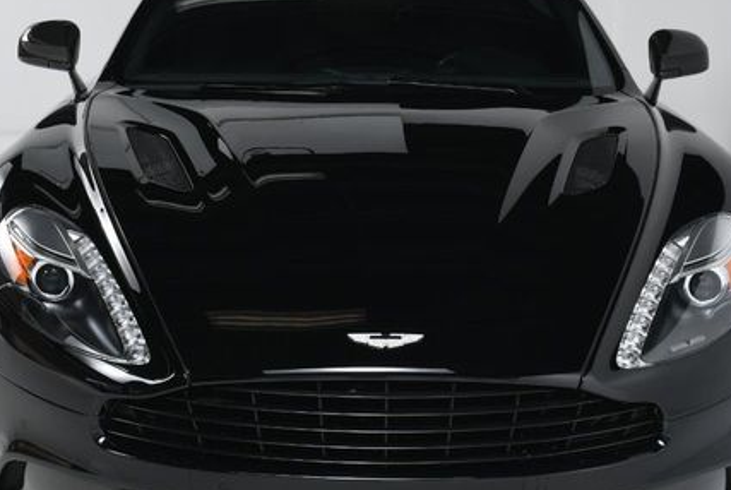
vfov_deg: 17.5
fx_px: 1586
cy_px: 261
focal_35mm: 78
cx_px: 371
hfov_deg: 26.0
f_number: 11
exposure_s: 1/160
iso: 100
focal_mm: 26
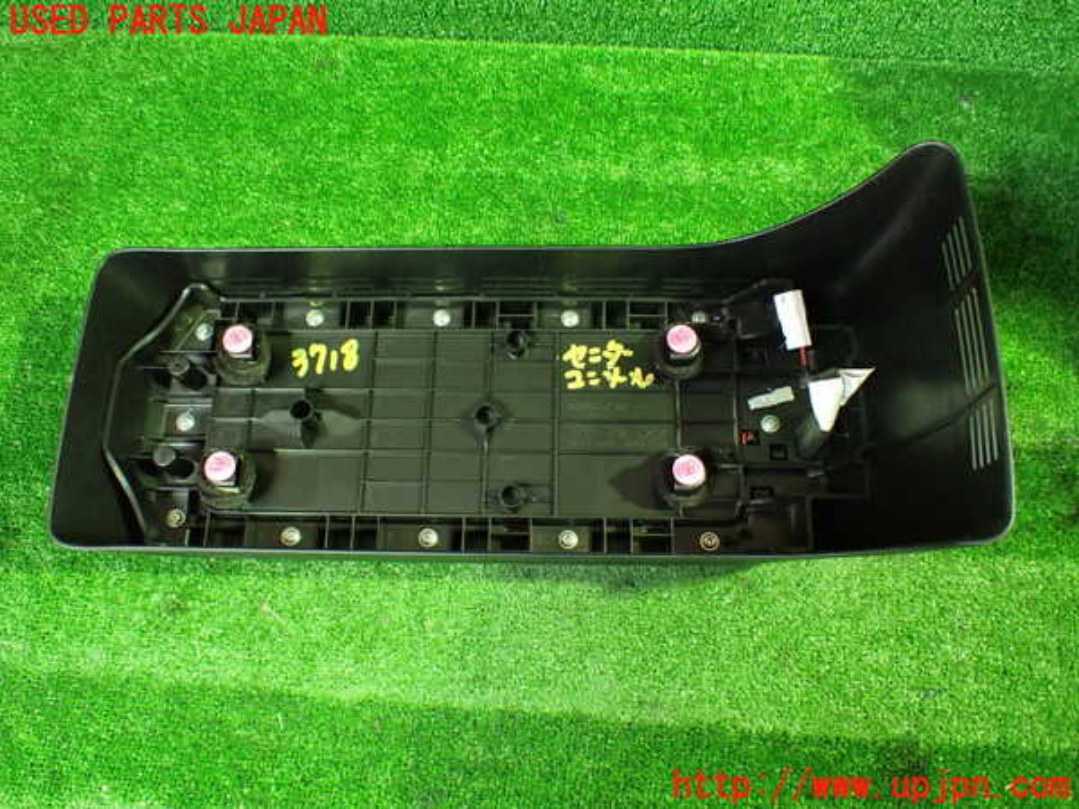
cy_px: 404
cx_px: 540
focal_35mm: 30
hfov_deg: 60.0
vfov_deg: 46.8
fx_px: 935
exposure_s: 1/30
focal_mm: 5.4
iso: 1000
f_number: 2.3
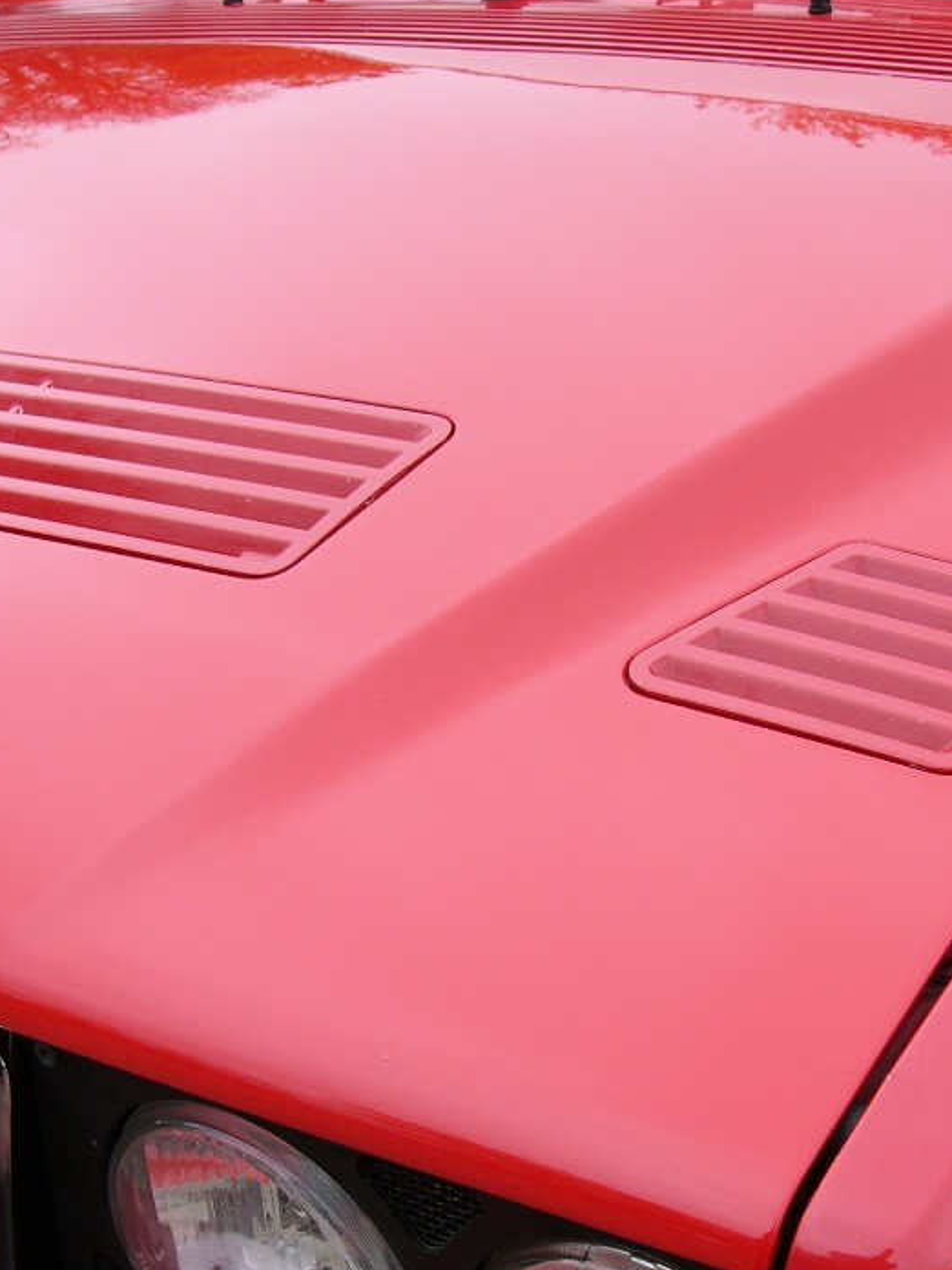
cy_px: 881
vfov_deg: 35.7
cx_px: 564
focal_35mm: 53
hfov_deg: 27.5
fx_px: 1943
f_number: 4
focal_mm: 6
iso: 50
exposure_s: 1/125
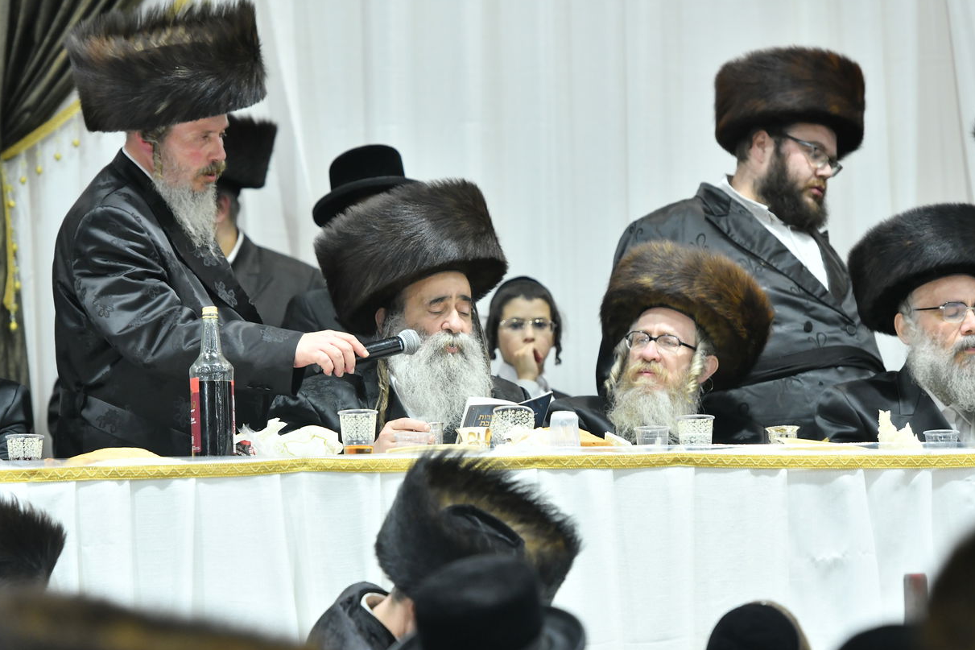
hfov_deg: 11.1
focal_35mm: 185
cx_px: 428
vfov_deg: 7.4
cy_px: 352
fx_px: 5009
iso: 1600
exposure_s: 1/125
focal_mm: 160
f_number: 5
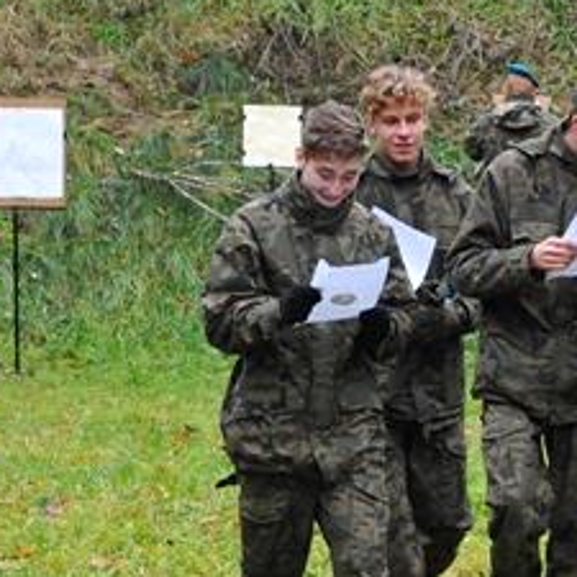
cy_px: 246
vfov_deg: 7.8
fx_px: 4243
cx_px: 397
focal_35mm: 225
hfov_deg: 7.8
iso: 640
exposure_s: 1/125
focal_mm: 70
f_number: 5.6
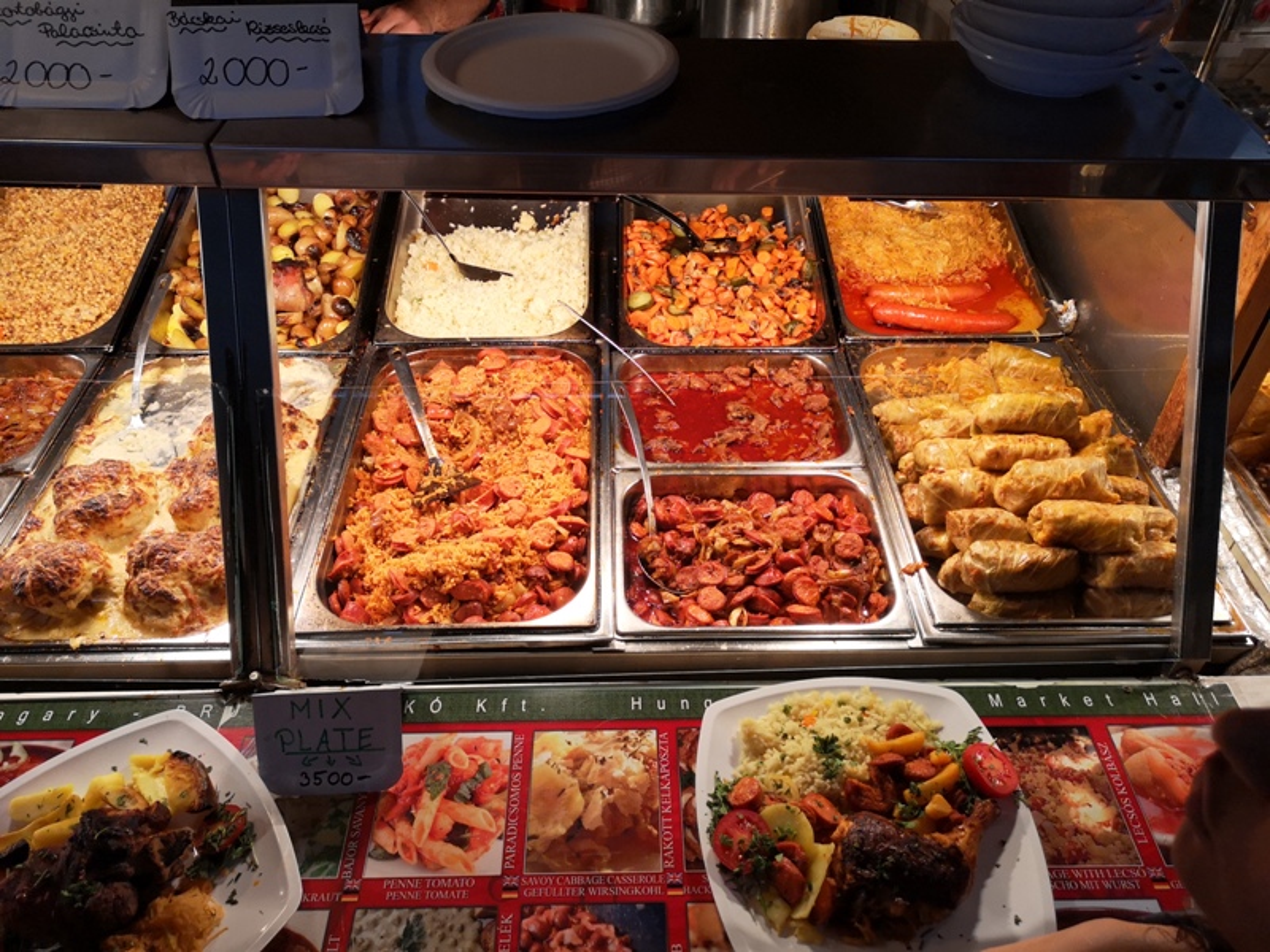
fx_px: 991
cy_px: 476
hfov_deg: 65.3
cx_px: 635
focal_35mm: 27
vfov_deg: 51.4
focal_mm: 3.95
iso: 250
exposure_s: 1/900
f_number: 1.8
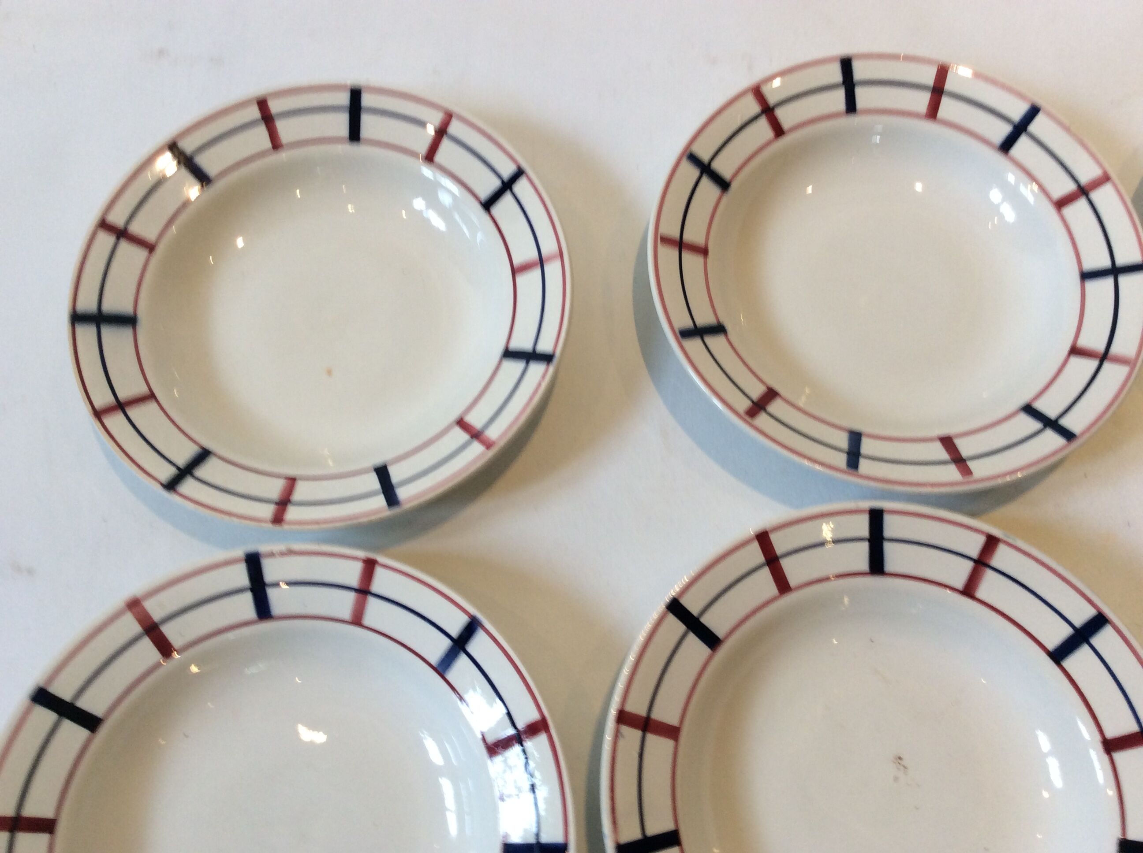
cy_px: 426
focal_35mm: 32
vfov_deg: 44.1
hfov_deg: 56.9
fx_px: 1055
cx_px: 572
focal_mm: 3.3
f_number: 2.4
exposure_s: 1/25
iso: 50
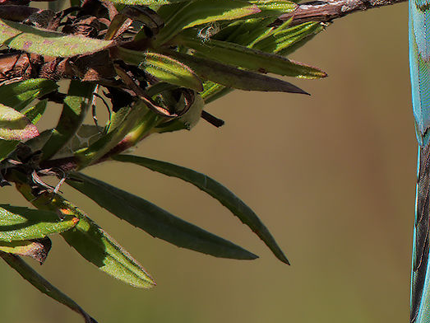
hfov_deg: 0.5
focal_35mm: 3973
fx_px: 49341
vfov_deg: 0.4
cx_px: 788
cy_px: -44
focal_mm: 600
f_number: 10
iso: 250
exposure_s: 1/320
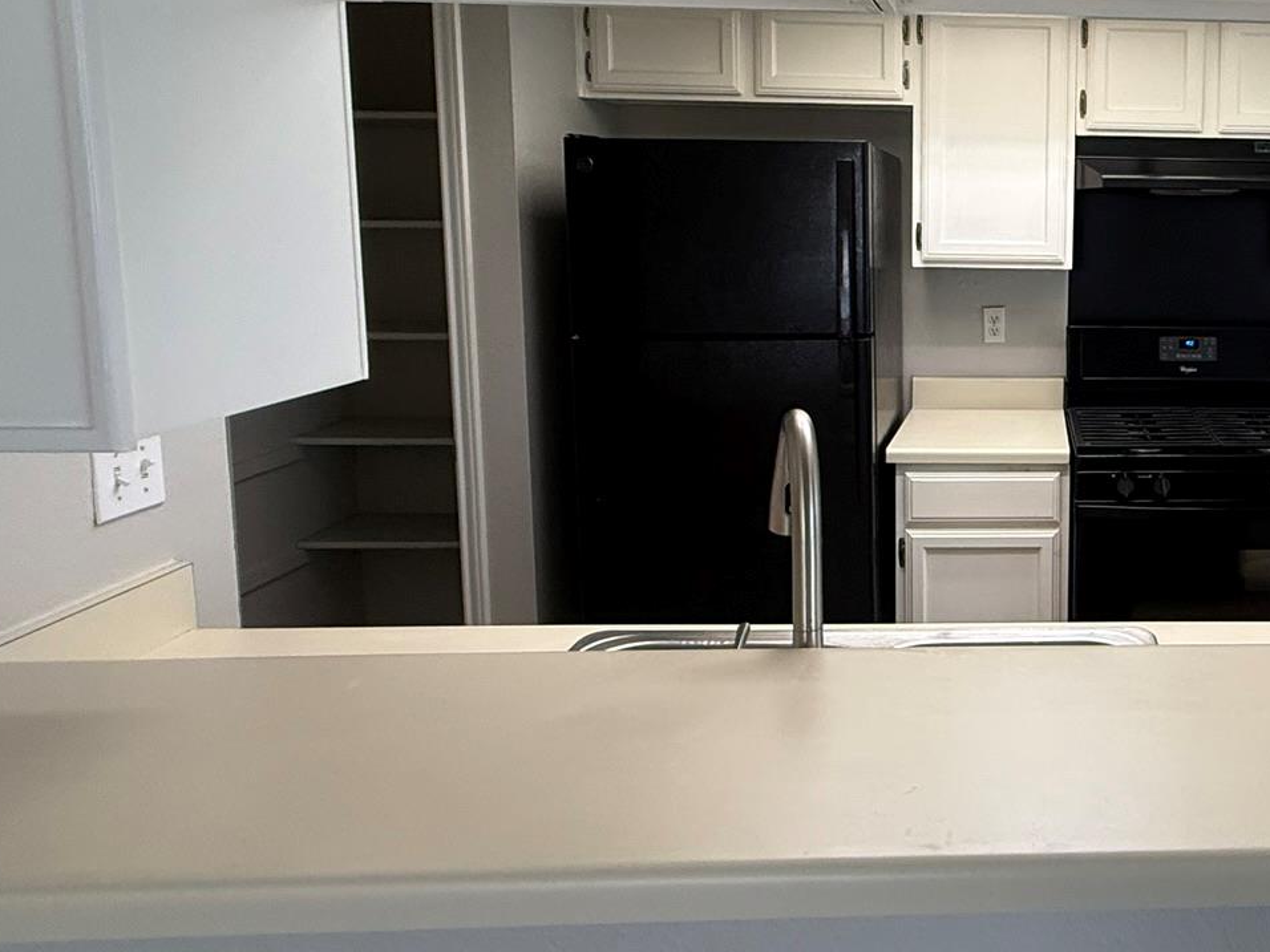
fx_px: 1101
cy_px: 315
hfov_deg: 53.6
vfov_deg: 46.0
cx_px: 1107
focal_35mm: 30
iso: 250
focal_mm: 2.22
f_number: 2.2
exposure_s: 1/120
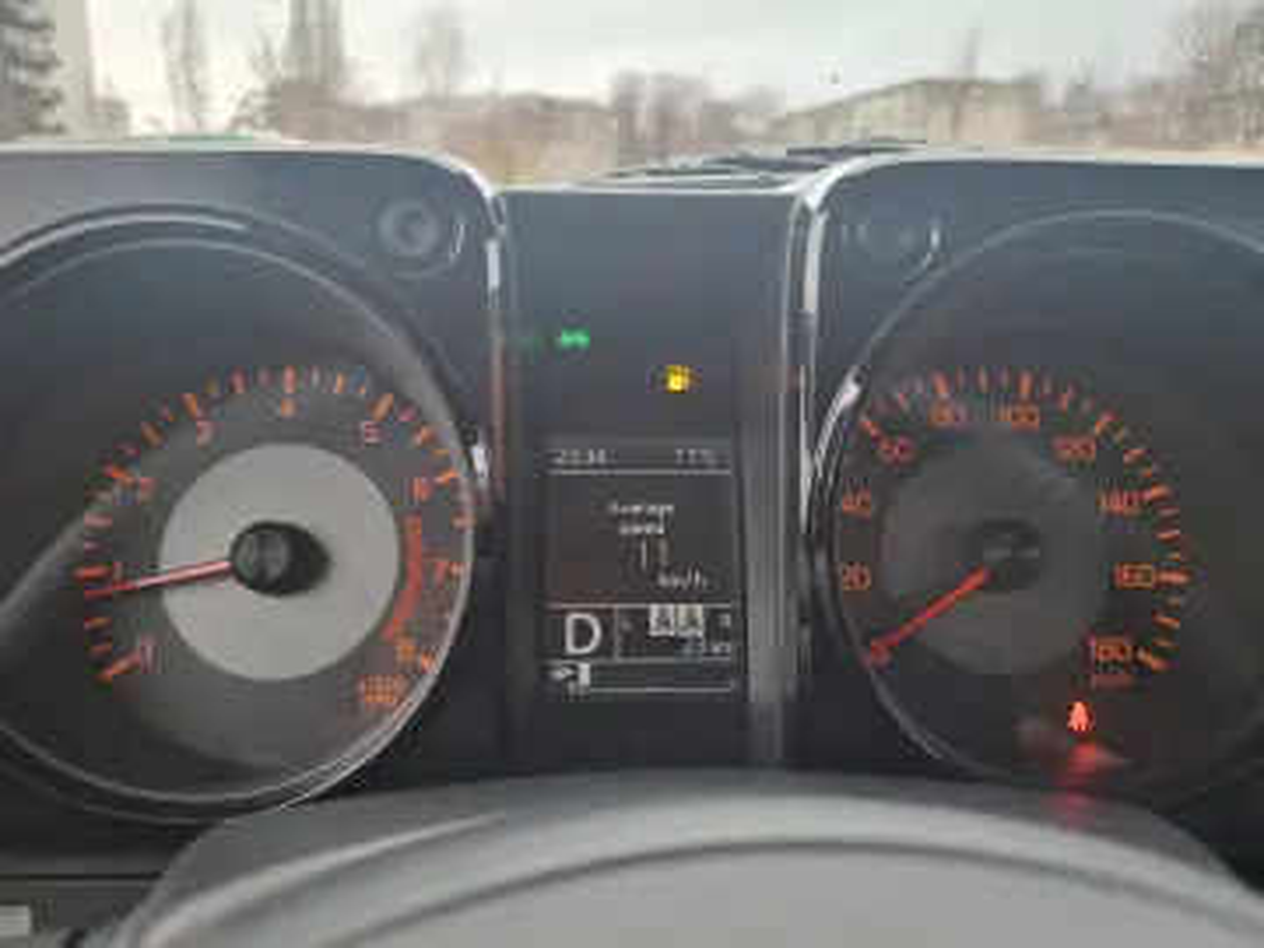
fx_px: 913
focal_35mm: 25
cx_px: 632
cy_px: 474
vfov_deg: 54.9
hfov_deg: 69.4
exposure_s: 1/50
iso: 125
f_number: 1.8
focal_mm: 4.69
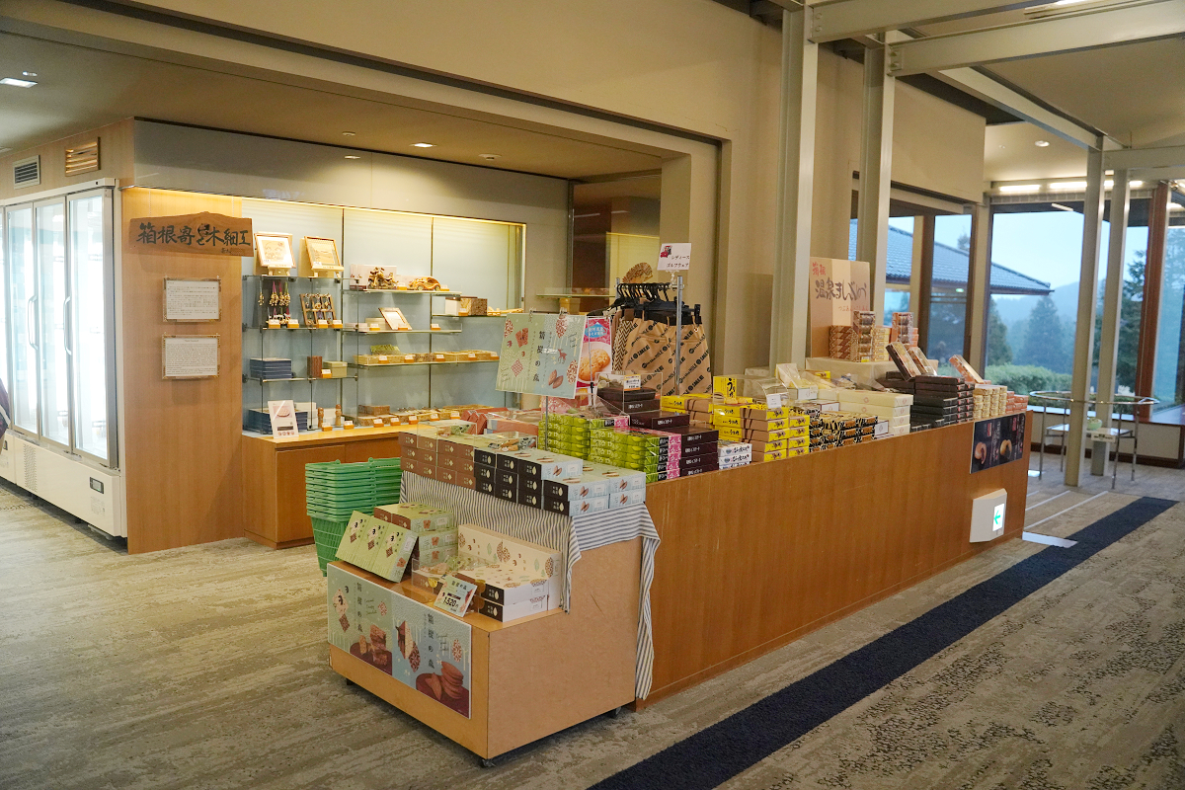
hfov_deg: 65.5
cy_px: 395
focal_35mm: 28
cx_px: 592
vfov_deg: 46.4
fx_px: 922
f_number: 2.8
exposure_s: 1/160
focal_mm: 28
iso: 4000
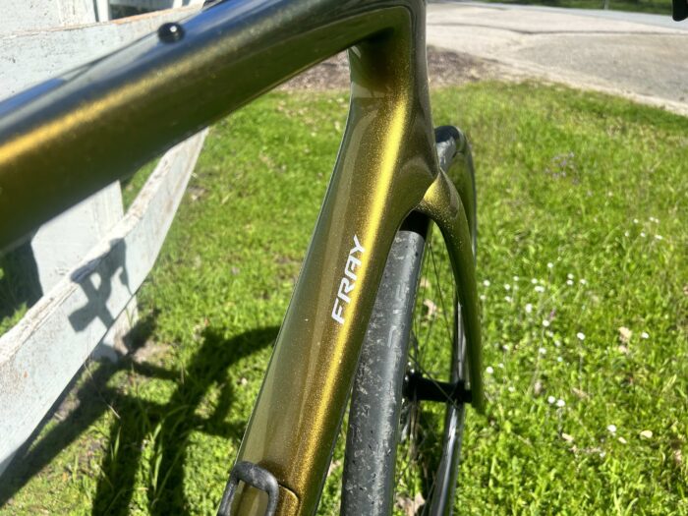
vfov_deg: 53.1
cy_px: 258
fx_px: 517
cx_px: 344
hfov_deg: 67.3
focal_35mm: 26
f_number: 1.5
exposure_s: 1/3077
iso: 50
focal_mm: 5.7
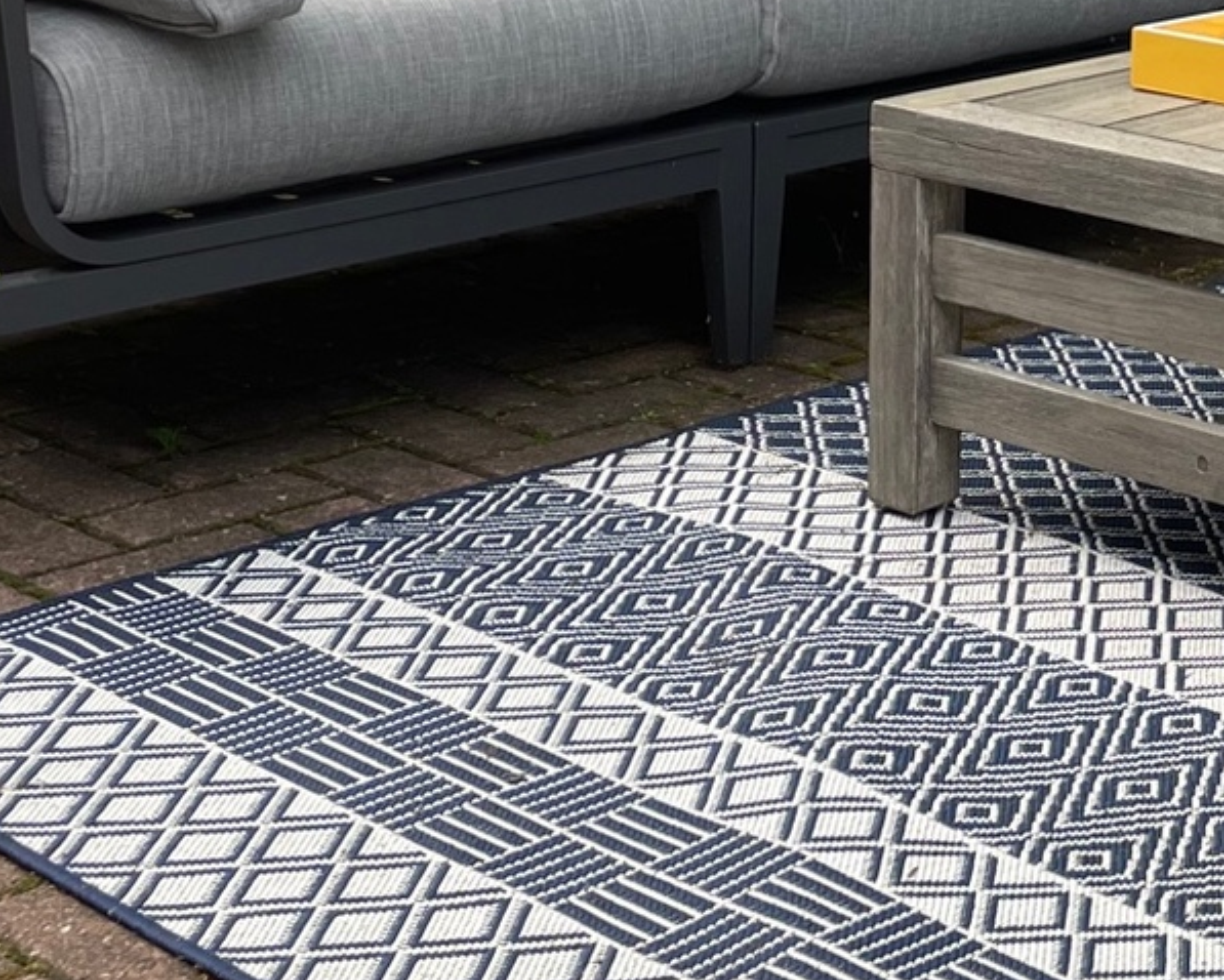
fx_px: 3080
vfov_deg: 17.5
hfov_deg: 20.9
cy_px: -92
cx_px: 1470
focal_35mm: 85
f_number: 1.6
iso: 32
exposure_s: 1/399
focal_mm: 4.2
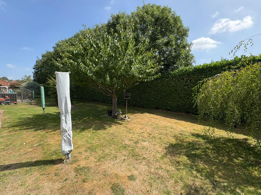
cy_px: 98
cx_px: 130
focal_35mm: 14
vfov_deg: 85.7
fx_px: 106
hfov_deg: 102.1
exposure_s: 1/552
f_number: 2.2
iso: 64
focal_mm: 2.22
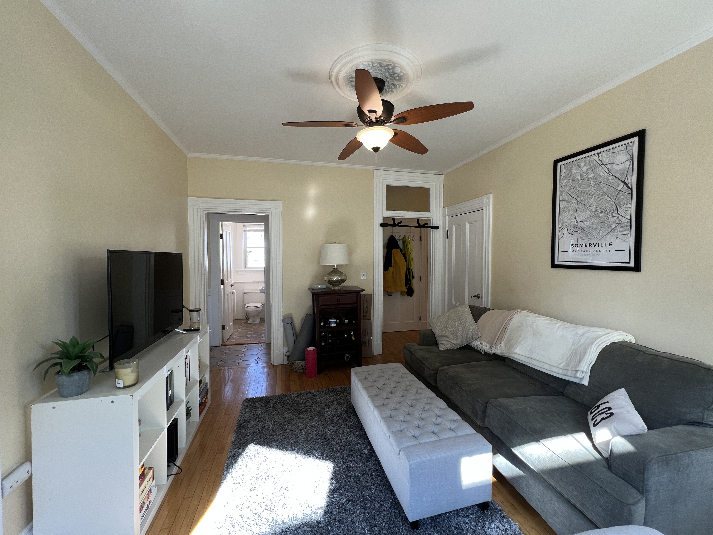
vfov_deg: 89.9
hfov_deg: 106.2
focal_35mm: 13
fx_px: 268
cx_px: 356
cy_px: 268
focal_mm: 1.57
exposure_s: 1/120
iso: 125
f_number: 1.8
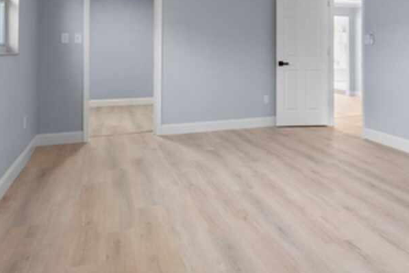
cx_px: 250
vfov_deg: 41.6
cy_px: 53
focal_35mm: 30
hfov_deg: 61.3
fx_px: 341
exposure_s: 1/60
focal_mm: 14
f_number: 2.8
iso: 250
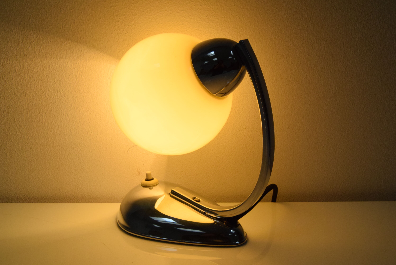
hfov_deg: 43.6
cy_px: 132
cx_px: 198
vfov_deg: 29.9
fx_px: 495
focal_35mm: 45
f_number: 9
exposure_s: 1/320
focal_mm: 30
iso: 1600
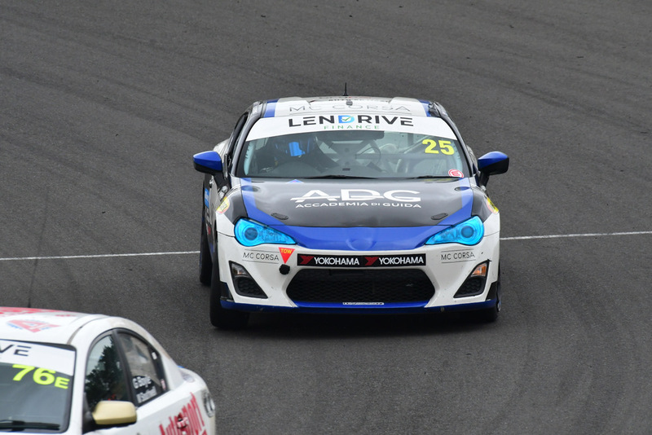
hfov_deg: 2.7
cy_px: 218
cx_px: 326
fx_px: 13587
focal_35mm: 750
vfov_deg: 1.8
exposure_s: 1/640
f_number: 11
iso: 1000
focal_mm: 500
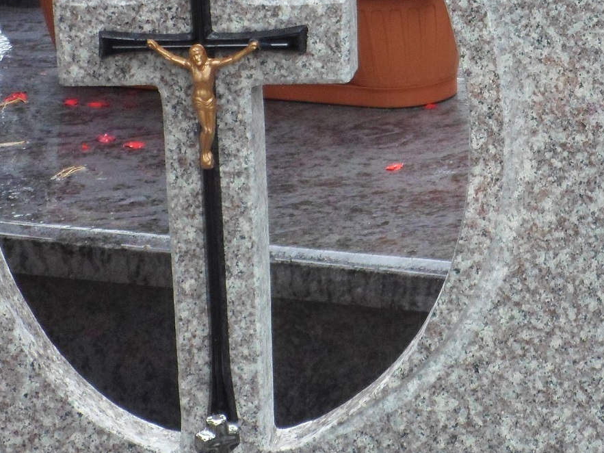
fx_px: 3943
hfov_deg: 8.7
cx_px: 577
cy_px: 132
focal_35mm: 226
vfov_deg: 6.6
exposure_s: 1/60
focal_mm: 19.8
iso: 160
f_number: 5.7
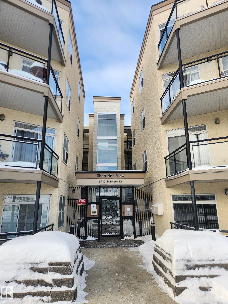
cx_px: 114
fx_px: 202
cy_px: 152
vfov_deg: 73.9
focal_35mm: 23
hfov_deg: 58.9
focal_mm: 5.4
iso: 20
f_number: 1.8
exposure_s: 1/551
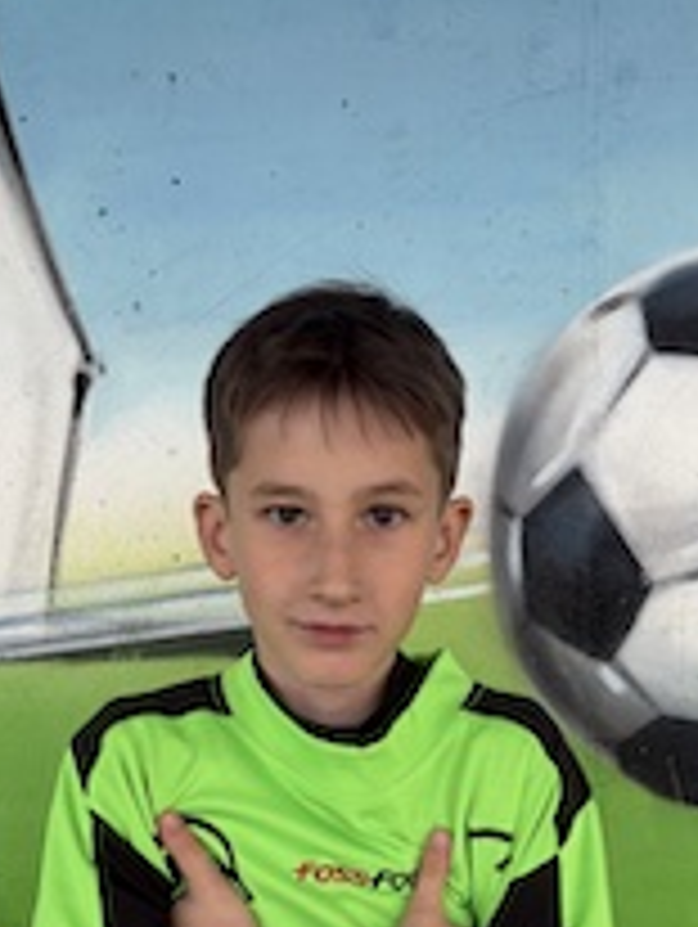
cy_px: 682
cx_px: 342
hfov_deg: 33.7
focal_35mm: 43
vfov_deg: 42.6
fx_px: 1154
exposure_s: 1/63
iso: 125
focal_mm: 5.96
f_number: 1.6
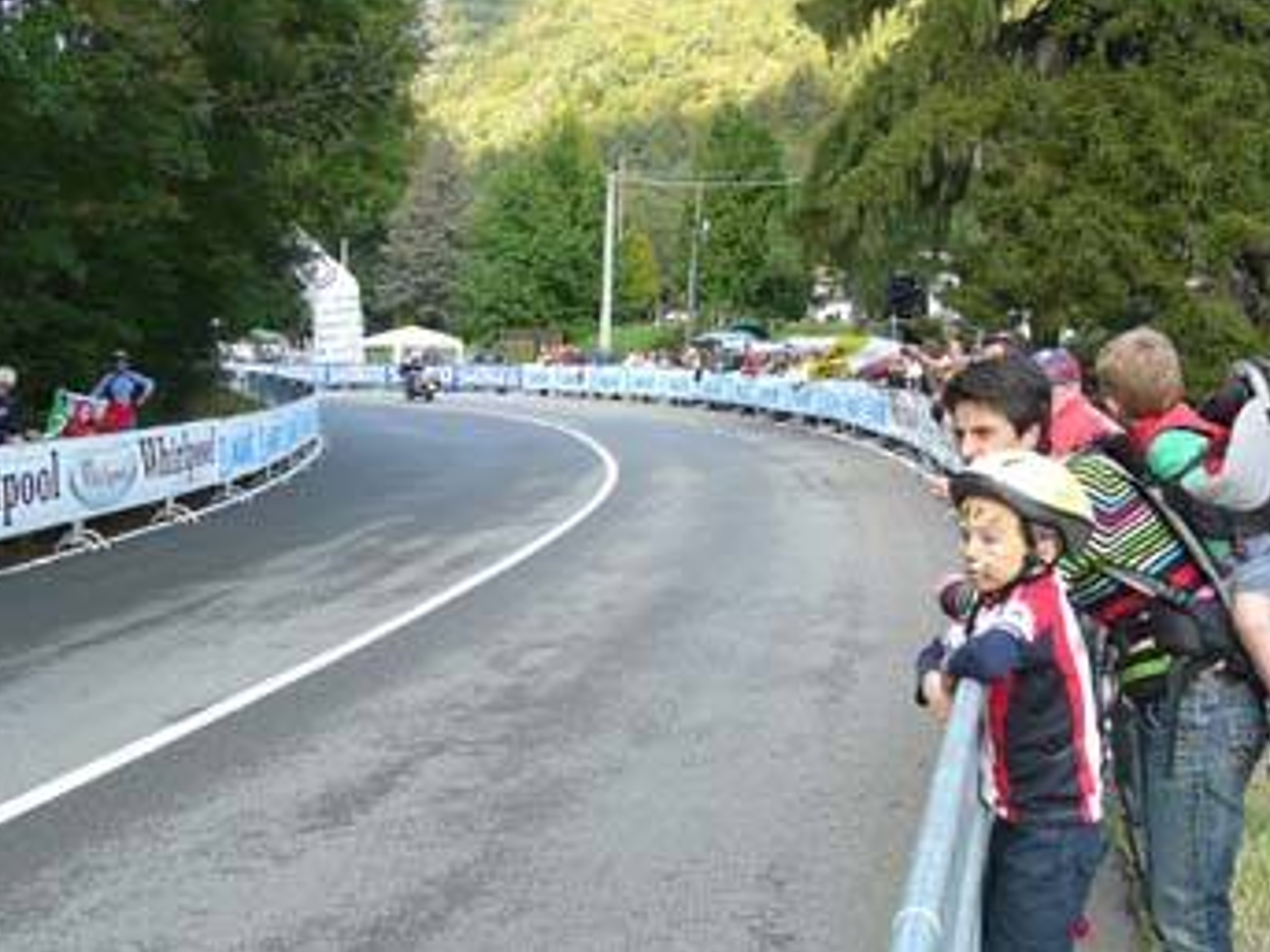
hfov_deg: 44.8
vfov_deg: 34.3
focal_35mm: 42
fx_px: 1540
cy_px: 400
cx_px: 681
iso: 100
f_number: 2.8
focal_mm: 4.6
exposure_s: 1/160
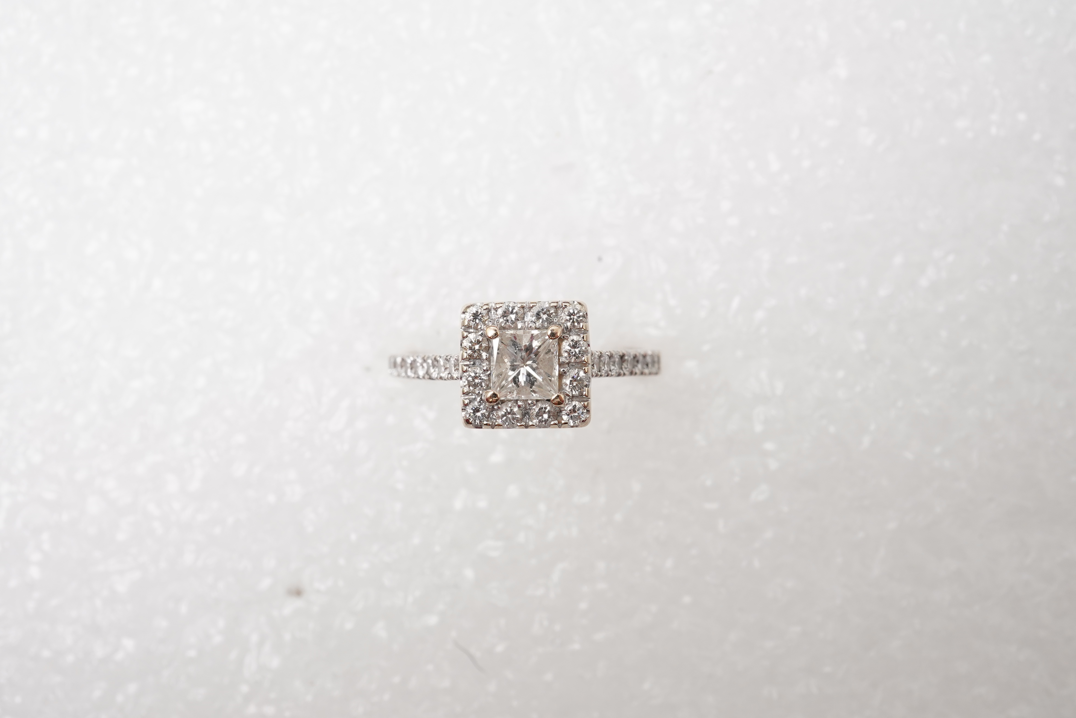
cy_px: 359
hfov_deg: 43.6
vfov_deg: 29.9
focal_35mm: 45
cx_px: 538
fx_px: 1345
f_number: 18
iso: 500
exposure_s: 1/125
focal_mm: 30
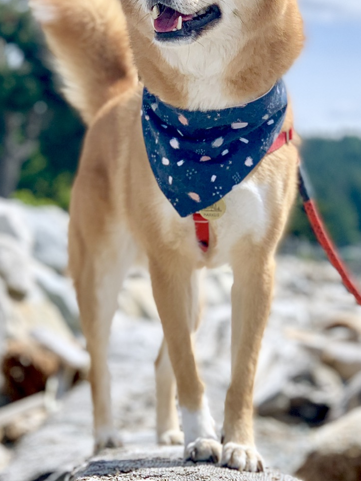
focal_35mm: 110
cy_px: 335
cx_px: 168
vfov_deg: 17.8
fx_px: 1530
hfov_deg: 13.5
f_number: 2.4
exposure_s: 1/1497
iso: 16
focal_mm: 6
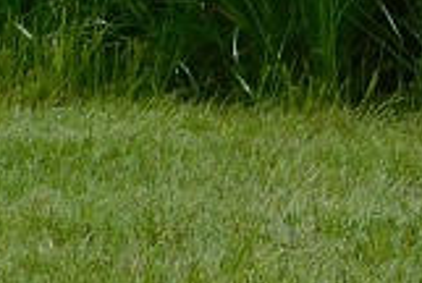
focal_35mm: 995
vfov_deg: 1.4
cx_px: -789
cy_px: -574
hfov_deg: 2.1
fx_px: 11685
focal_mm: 23.7
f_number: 5
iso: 125
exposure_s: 1/500
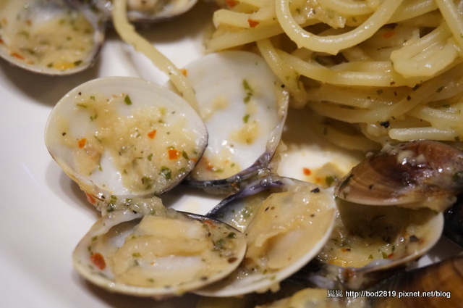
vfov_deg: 22.0
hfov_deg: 32.7
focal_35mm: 62
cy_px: 154
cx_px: 232
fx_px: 790
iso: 3200
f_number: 5.6
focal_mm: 41
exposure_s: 1/30
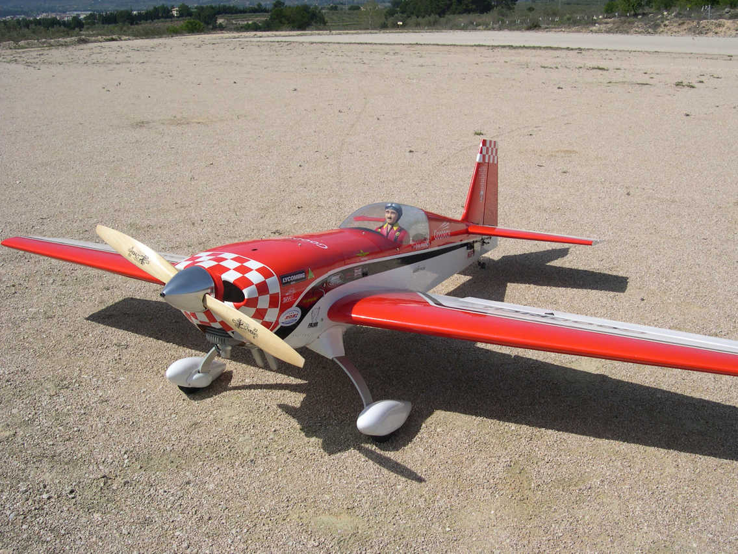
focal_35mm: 38
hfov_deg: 49.0
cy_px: 277
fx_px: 810
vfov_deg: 37.7
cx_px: 369
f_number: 7.6
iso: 100
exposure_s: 1/341
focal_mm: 8
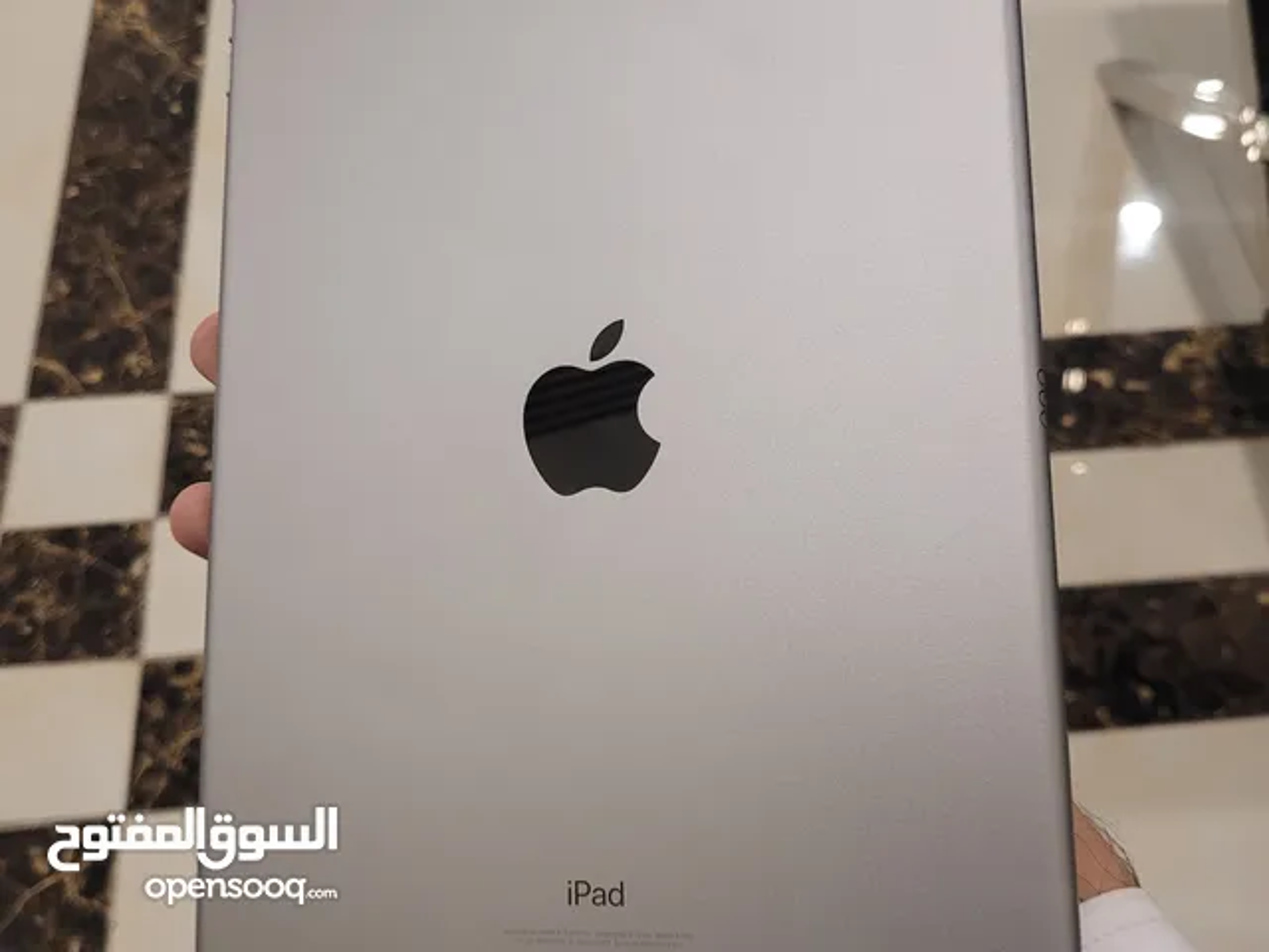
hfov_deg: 67.3
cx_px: 634
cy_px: 476
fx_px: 953
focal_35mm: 26
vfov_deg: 53.1
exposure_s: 1/100
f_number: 1.8
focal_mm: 5.4
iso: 320
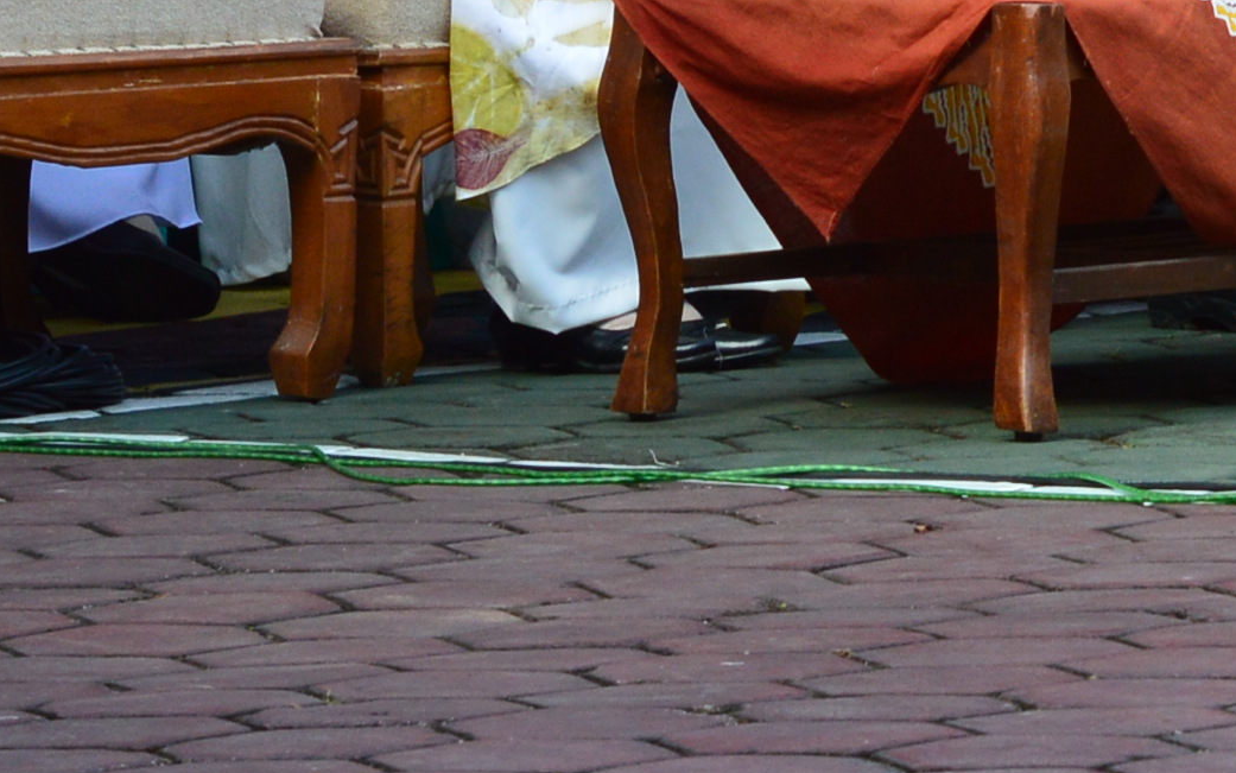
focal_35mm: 331
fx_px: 11152
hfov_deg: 6.3
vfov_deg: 4.0
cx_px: 1460
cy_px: -139
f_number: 9
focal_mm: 50
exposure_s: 1/160
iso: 400
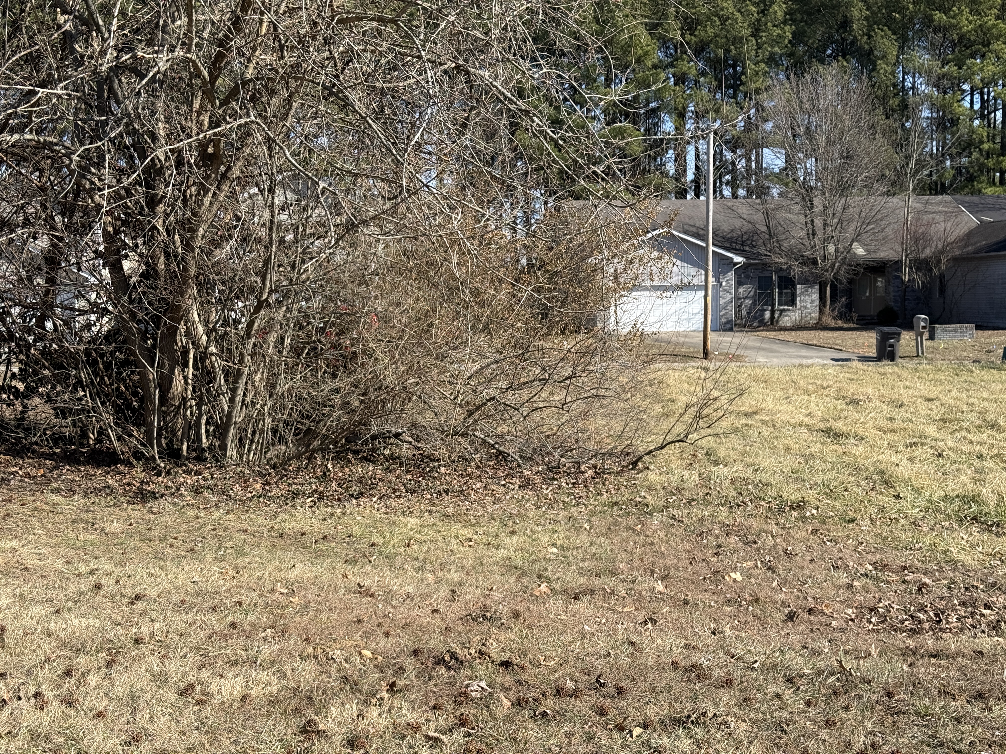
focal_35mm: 48
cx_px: 503
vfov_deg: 30.3
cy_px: 377
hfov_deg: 39.7
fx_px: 1395
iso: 64
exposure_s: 1/2762
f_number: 1.78
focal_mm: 6.76
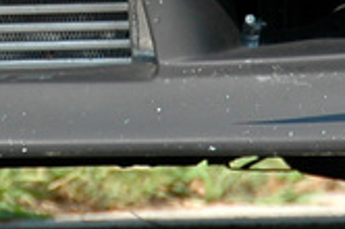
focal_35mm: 1388
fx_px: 13276
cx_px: 96
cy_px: -178
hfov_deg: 1.5
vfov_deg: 1.0
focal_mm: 150
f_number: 5.6
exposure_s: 1/320
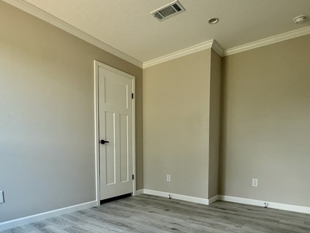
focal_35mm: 23
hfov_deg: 73.9
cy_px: 166
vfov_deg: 56.8
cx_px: 149
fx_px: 206
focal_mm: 2.22
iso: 125
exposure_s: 1/99
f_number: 2.2
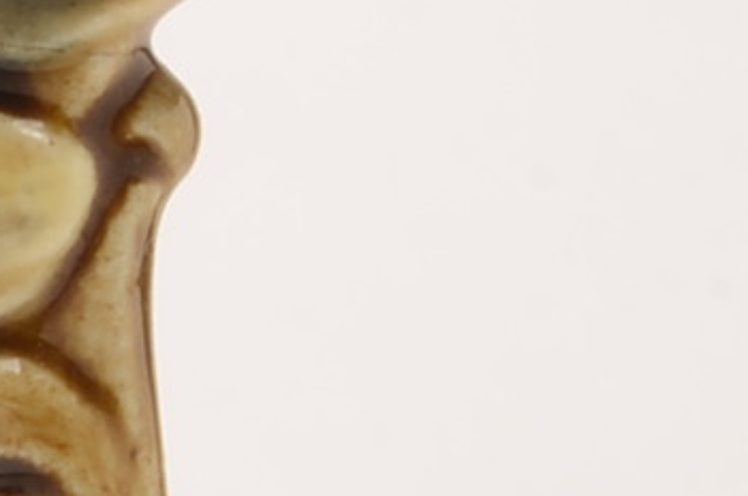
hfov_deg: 3.5
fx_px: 12040
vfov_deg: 2.4
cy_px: -177
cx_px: -1620
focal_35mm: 581
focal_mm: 55
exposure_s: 1/160
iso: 100
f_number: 25
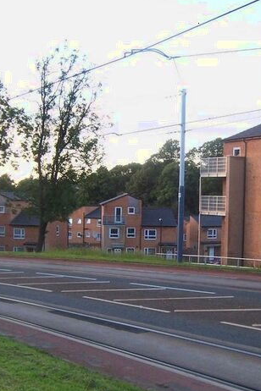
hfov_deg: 26.0
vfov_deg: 38.1
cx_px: 148
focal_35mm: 52
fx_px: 565
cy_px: 216
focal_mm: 5.5
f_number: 2.8
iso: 80
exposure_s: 1/90
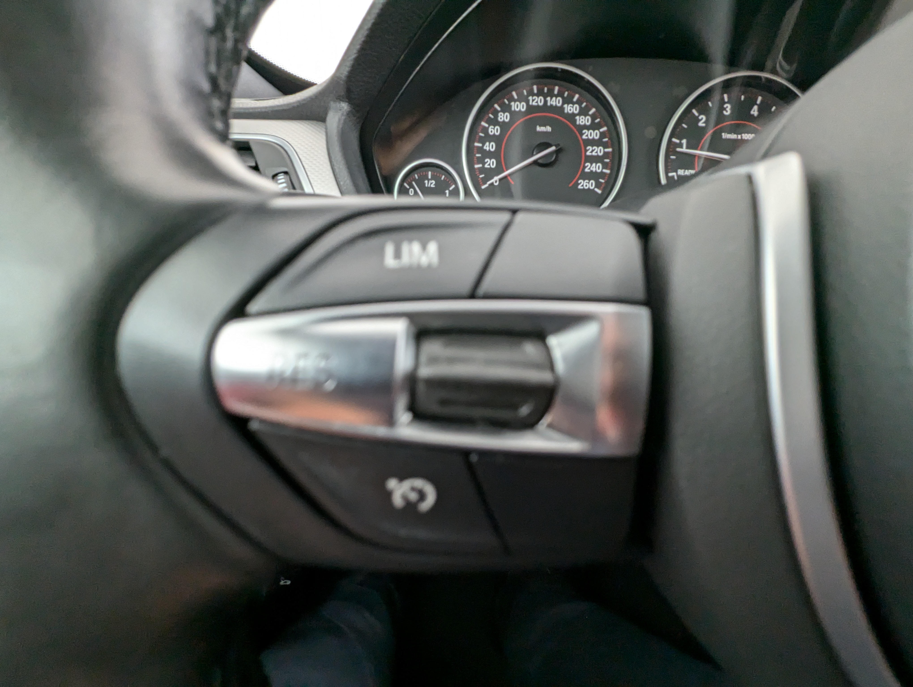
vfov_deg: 78.2
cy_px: 344
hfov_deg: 94.4
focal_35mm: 16
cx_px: 456
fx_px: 423
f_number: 2.2
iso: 152
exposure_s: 1/38.7
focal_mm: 2.35
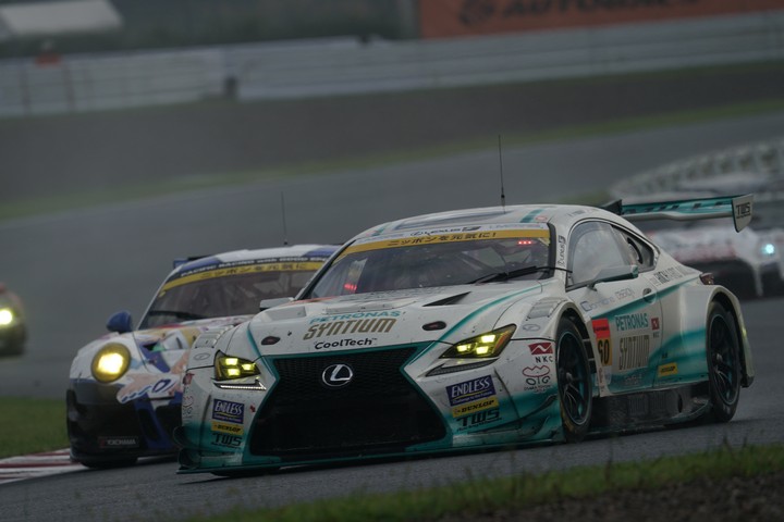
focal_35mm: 600
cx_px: 392
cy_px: 261
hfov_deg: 3.4
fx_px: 13066
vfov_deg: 2.3
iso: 200
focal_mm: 600
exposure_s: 1/640
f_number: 8
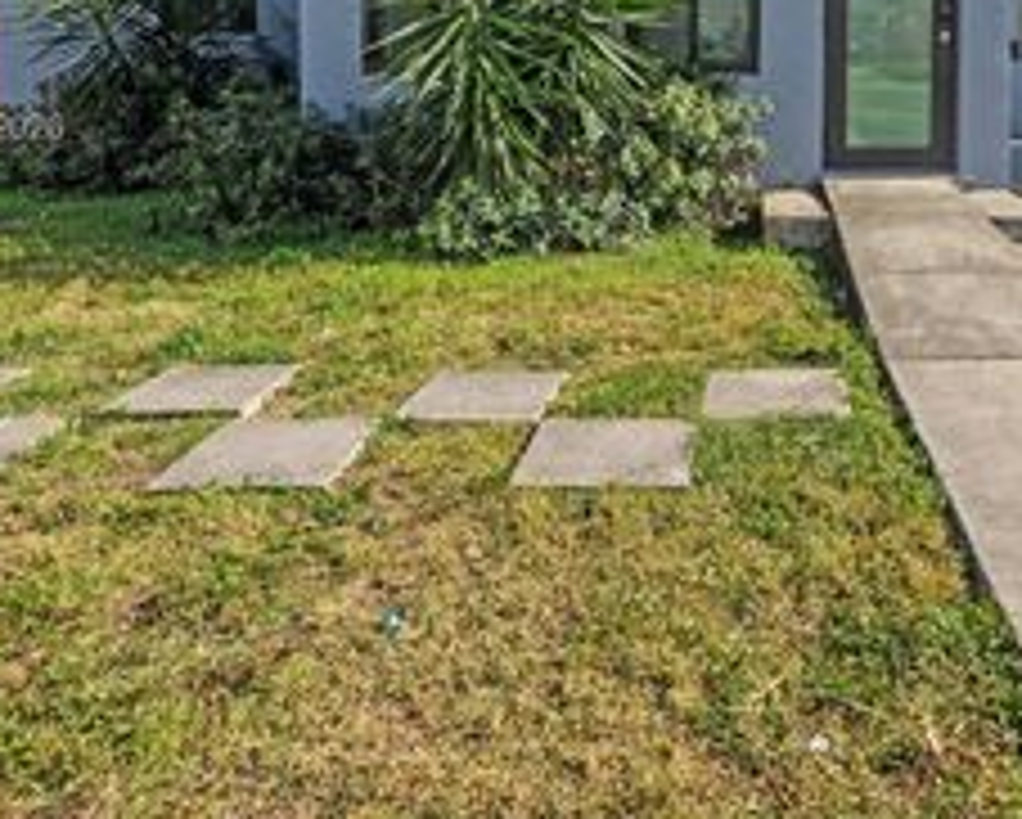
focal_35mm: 33
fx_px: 999
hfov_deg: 52.1
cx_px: 752
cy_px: 130
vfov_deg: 42.0
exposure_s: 1/500
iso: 200
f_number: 8
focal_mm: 16
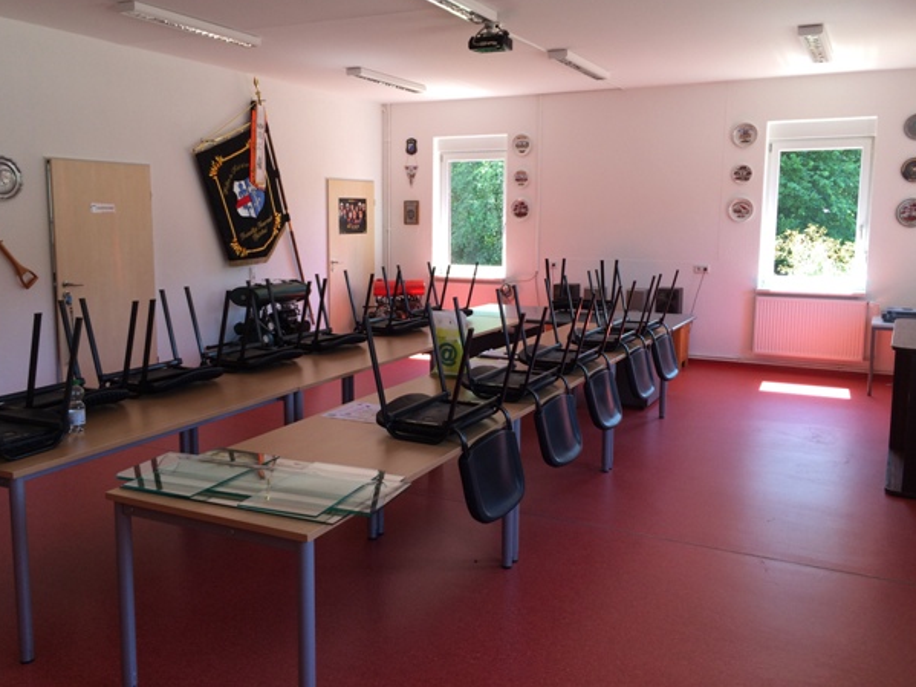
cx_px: 445
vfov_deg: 45.4
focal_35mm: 31
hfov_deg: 58.4
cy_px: 321
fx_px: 820
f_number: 2.2
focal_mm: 4.15
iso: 40
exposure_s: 1/60
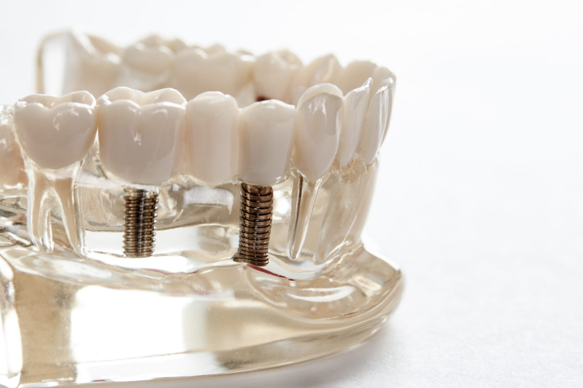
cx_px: 220
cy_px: 204
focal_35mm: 144
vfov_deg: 9.5
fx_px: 2326
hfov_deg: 14.3
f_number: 7.1
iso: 100
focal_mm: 75
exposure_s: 1/125
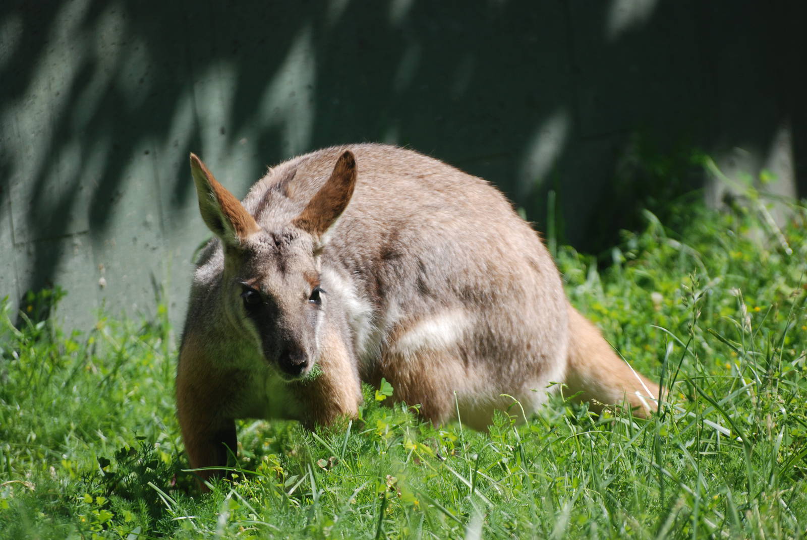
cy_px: 270
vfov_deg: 3.8
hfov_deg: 5.7
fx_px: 8079
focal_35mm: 360
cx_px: 404
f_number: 5.3
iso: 200
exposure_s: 1/500
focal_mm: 240
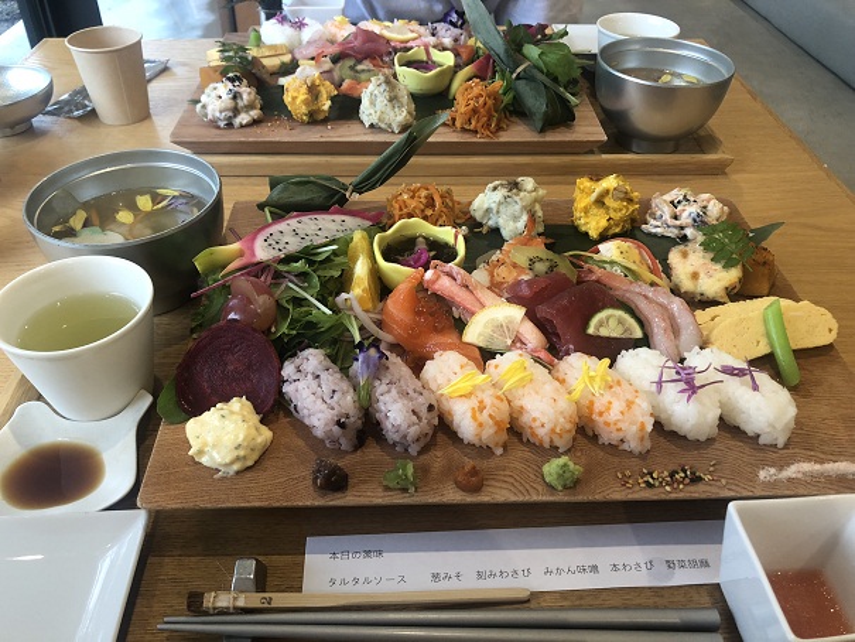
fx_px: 692
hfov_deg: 63.4
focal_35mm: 28
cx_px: 428
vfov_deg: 49.8
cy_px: 321
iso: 40
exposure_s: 1/30
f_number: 1.8
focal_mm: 4
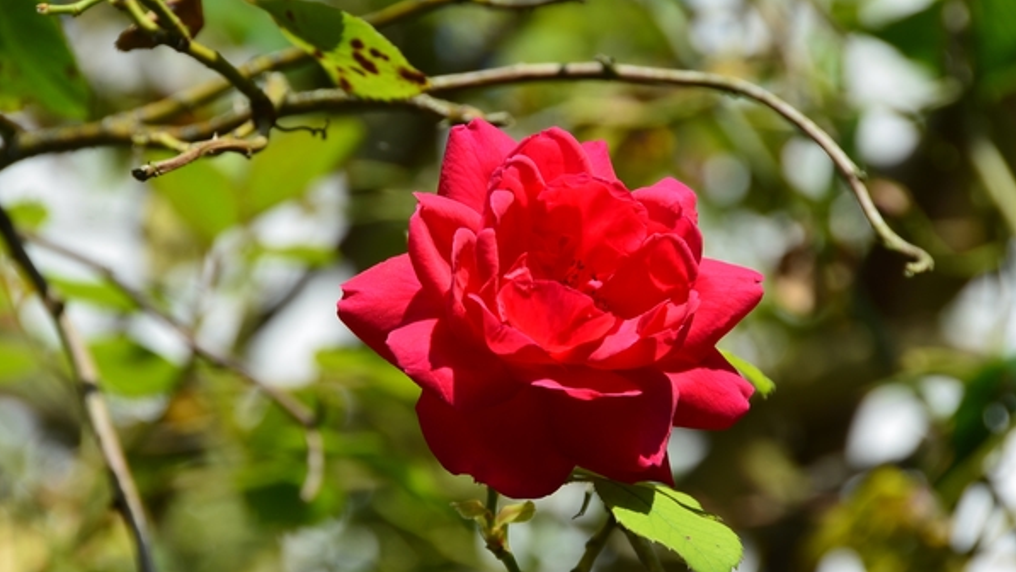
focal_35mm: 315
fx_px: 8487
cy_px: 336
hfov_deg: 6.9
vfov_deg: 3.9
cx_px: 507
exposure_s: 1/125
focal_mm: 200
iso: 100
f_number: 11
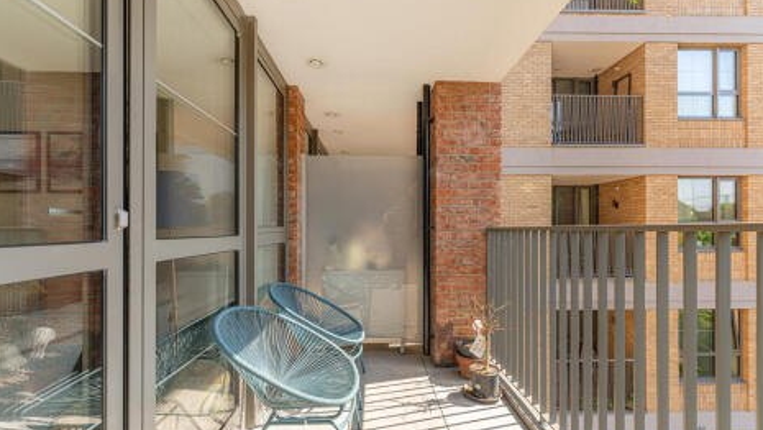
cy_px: 237
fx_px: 304
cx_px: 386
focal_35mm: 15
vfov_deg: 70.4
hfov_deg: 103.0
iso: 100
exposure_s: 1/160
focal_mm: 14
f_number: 4.5
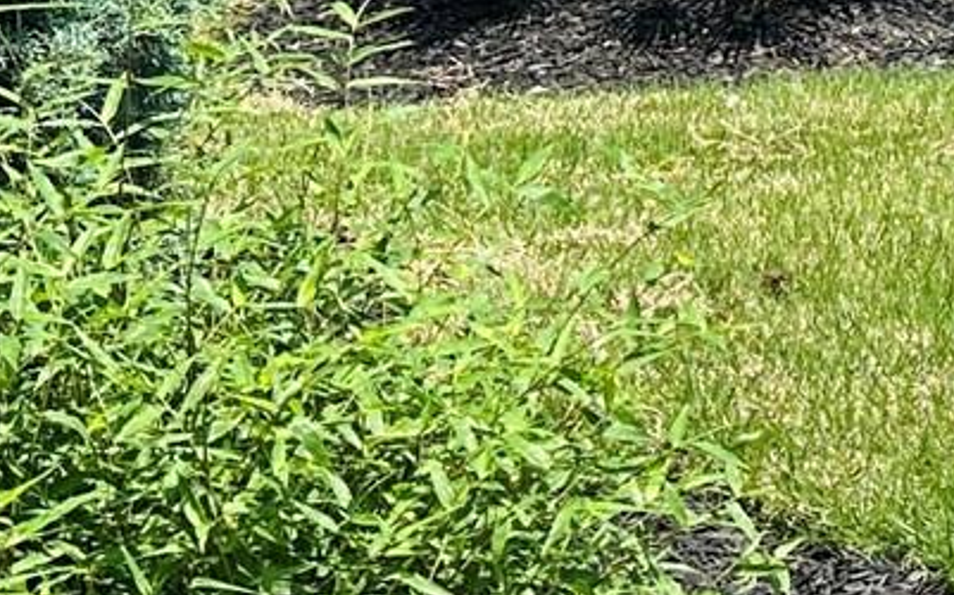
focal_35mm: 130
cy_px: -312
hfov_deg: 14.0
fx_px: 3378
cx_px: 1799
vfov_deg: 9.8
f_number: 1.78
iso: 80
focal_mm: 6.86
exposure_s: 1/2967
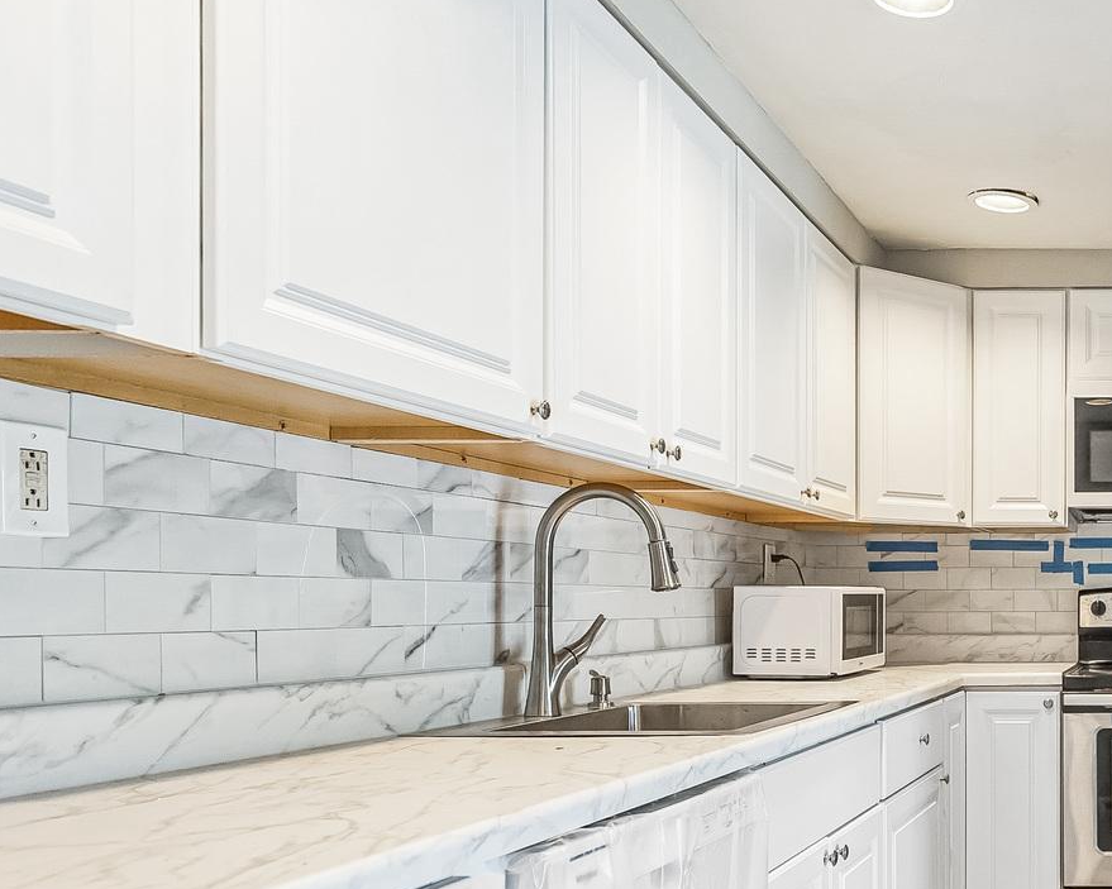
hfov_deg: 42.6
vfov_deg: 41.9
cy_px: 565
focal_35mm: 35
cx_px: 1170
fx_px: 1152
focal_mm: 16
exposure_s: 1/60
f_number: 4
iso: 1000
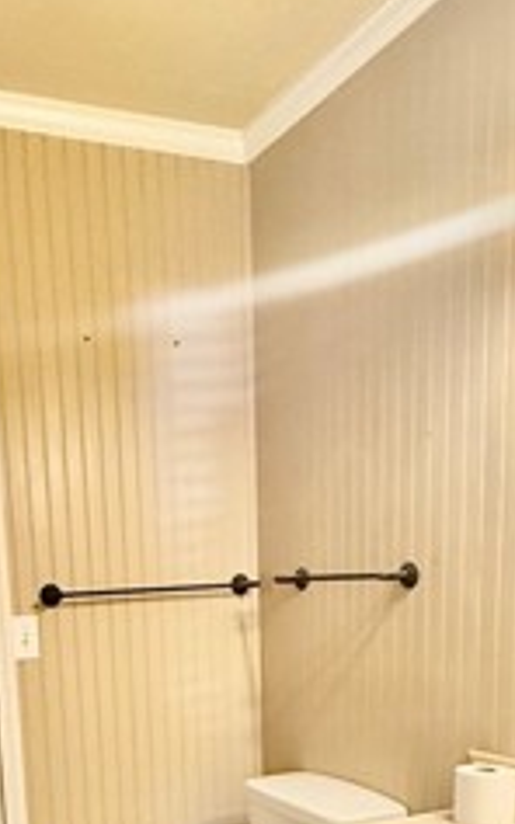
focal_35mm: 40
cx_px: 132
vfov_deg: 44.2
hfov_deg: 31.4
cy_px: 765
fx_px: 899
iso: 400
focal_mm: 2.22
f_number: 2.2
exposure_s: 1/60
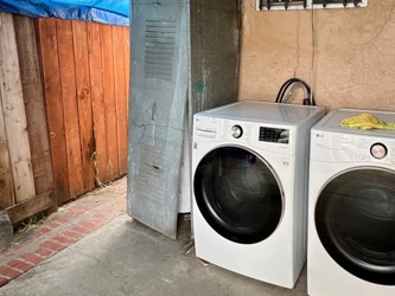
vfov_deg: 53.5
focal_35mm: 25
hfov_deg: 67.3
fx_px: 285
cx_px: 266
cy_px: 92
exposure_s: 1/99
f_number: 1.8
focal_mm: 1.57
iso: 125
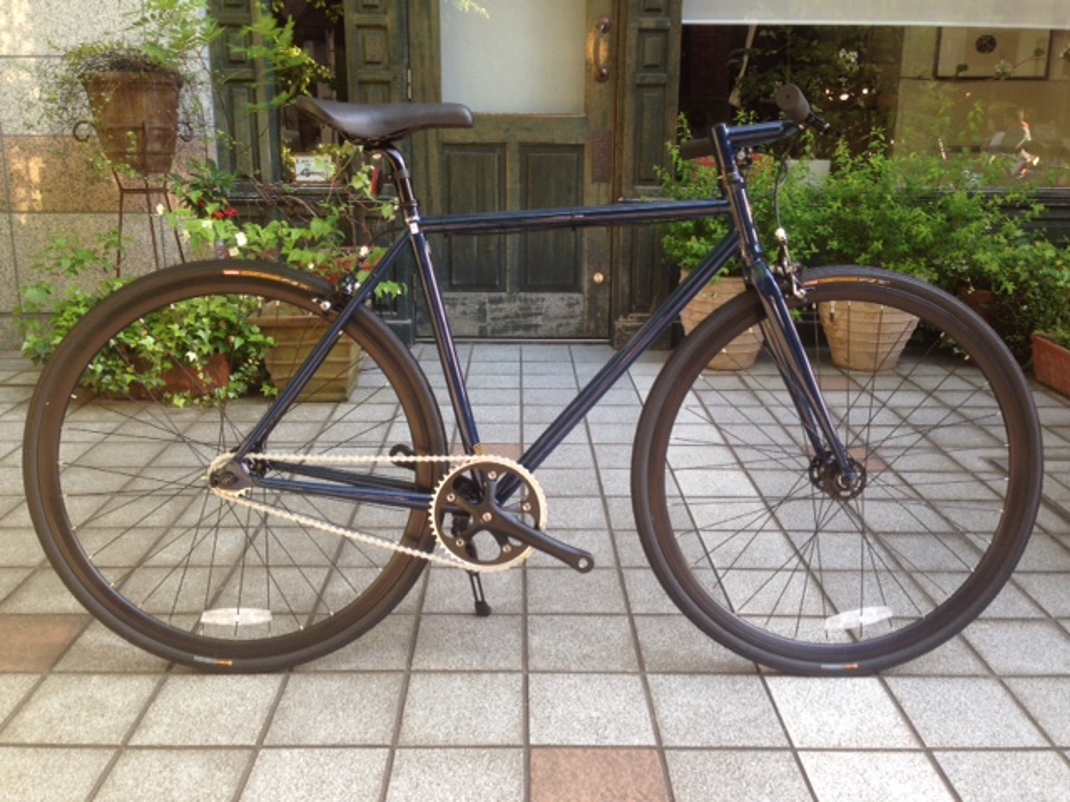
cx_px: 535
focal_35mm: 33
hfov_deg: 55.4
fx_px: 1020
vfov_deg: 42.9
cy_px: 401
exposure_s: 1/40
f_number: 2.4
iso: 50
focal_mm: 4.12
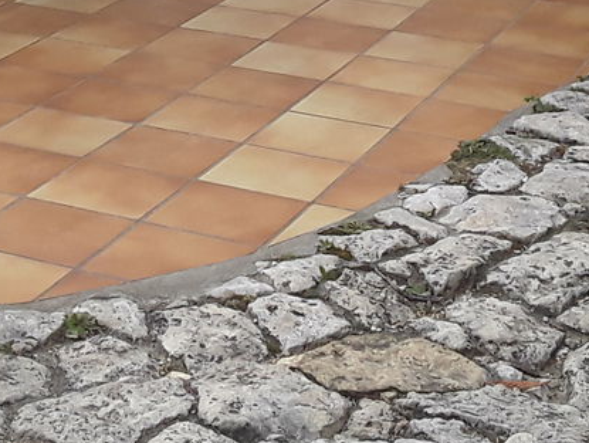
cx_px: 143
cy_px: -186
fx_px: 1771
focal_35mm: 104
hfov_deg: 18.8
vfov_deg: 13.6
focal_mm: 2.91
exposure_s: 1/977
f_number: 1.9
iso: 40
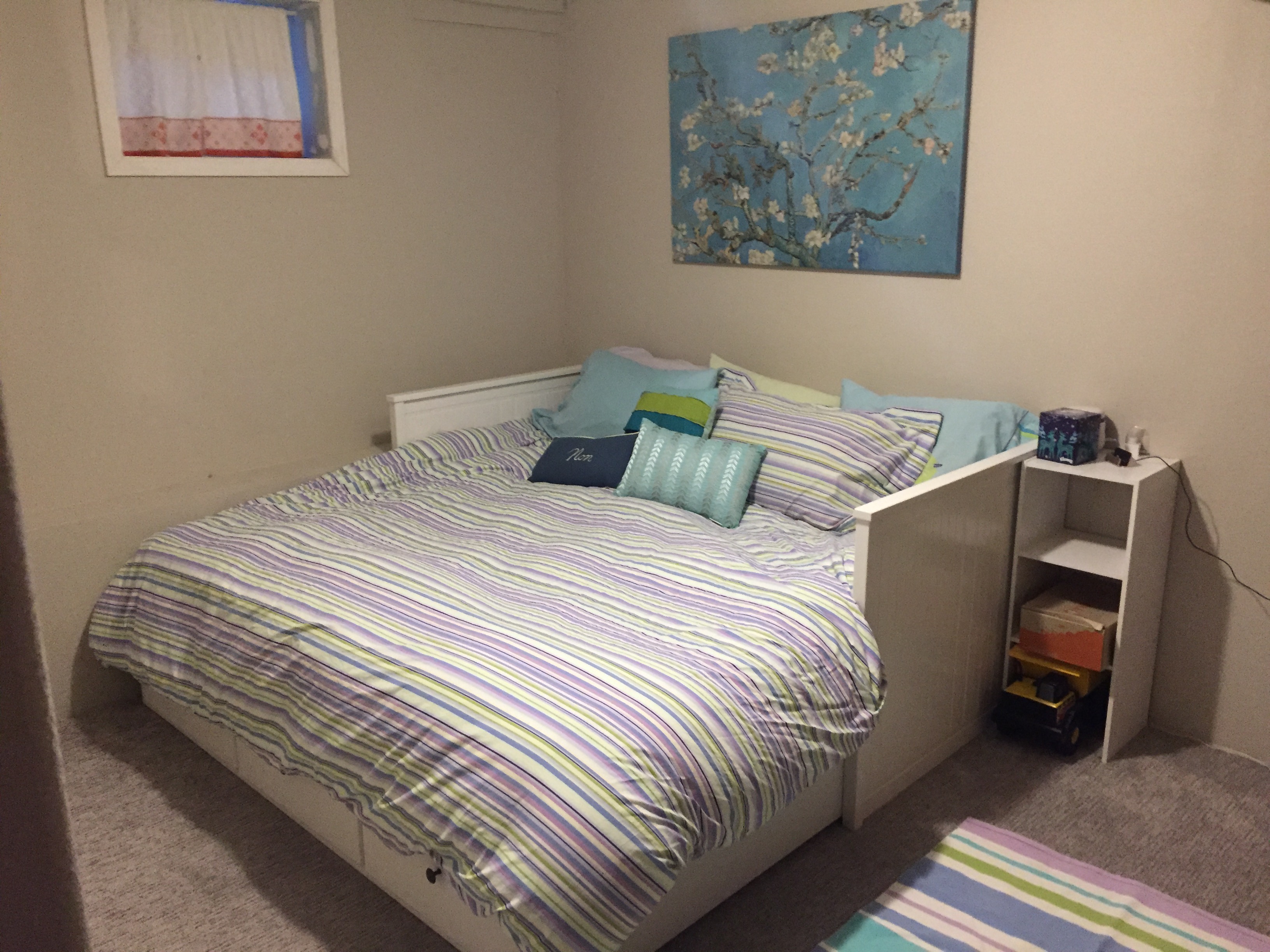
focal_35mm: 29
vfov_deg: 48.2
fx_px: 1064
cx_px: 635
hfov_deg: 61.7
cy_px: 476
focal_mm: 4.15
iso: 250
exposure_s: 1/15
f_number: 2.2
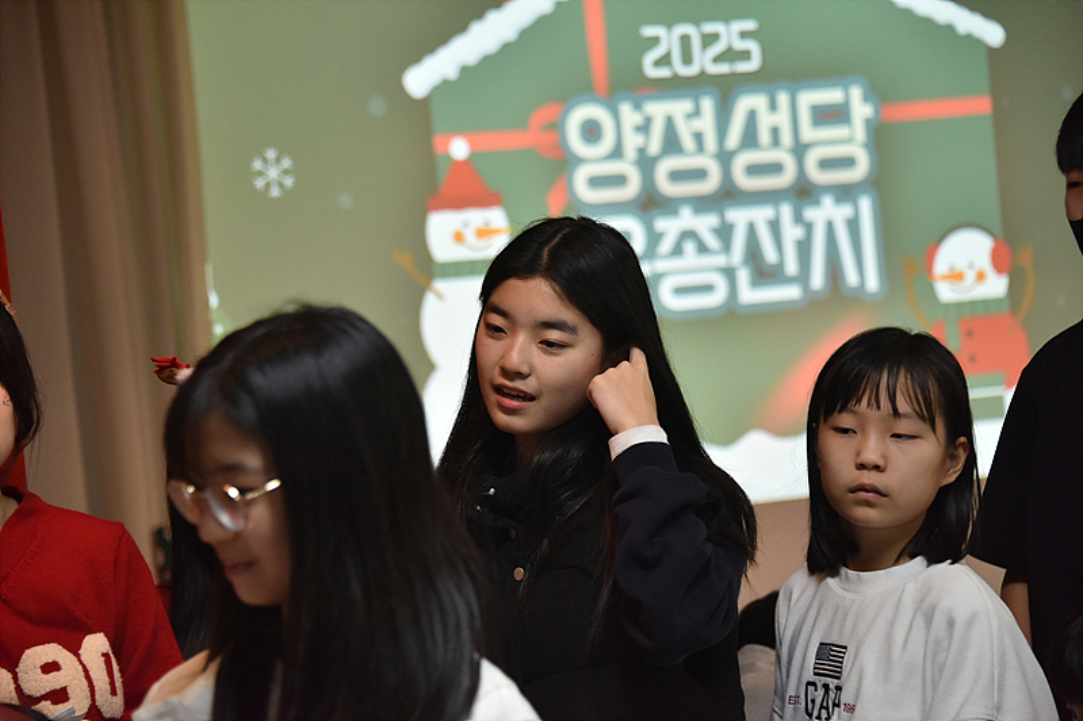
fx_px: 3759
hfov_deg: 16.4
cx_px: 542
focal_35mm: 125
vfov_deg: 11.0
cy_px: 360
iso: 2500
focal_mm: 125
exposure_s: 1/125
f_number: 5.6
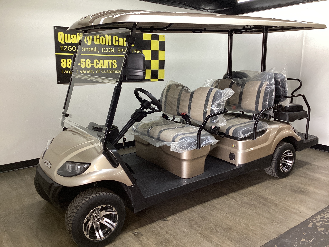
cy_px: 124
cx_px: 164
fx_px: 295
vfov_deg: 45.4
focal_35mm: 31
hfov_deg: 58.4
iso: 125
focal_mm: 3.3
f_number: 2.4
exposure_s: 1/60
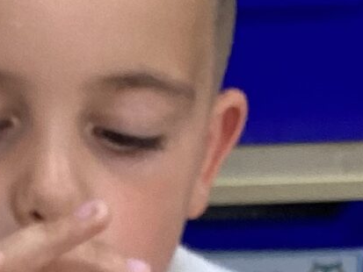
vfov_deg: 7.4
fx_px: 2014
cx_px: 119
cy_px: 567
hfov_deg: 10.3
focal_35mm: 192
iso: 125
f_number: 2.4
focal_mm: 3.3
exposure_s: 1/50
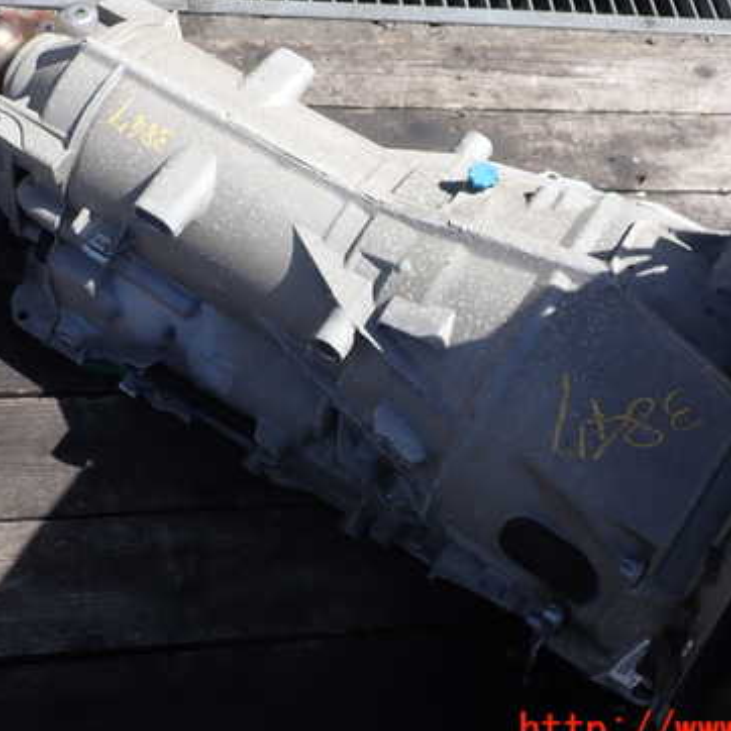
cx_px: 370
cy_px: 303
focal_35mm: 44
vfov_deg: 38.2
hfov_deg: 38.3
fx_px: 1051
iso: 100
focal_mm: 5.4
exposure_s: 1/800
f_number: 3.2
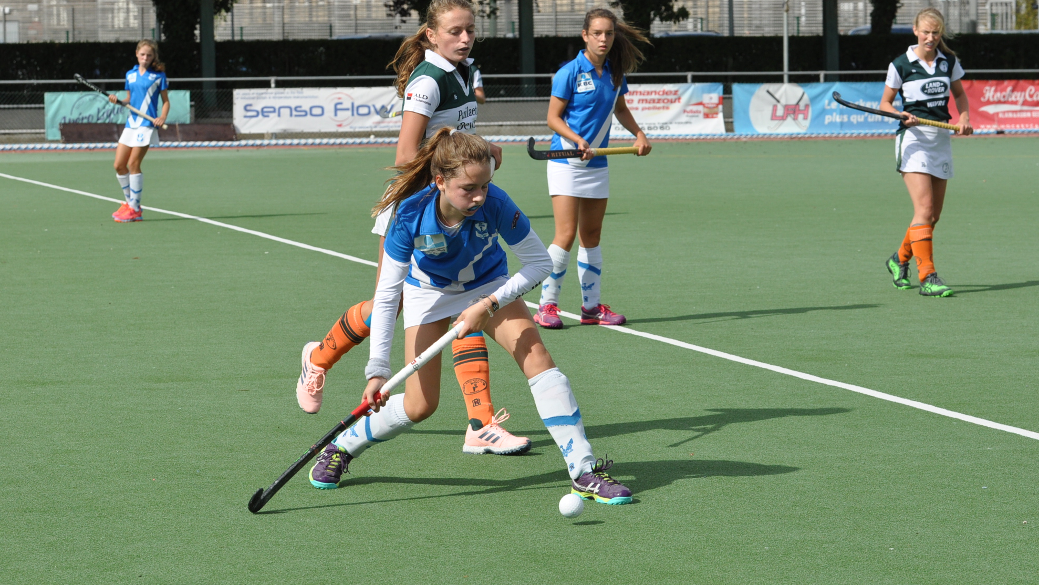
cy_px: 368
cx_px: 517
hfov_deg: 16.8
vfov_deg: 9.5
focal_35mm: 128
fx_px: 3515
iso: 400
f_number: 7.1
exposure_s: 1/1600
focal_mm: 75
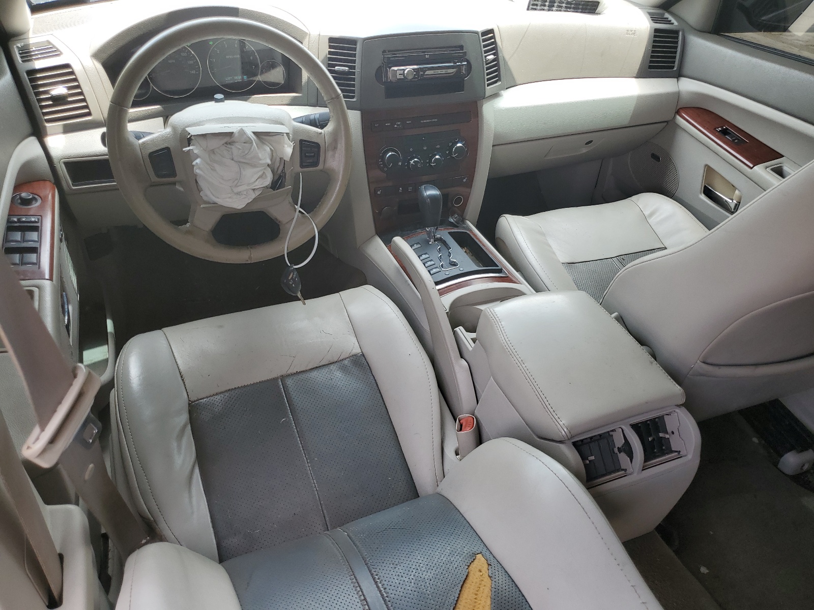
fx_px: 611
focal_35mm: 26
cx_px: 407
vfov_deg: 53.1
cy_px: 305
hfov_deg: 67.3
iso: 50
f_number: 1.5
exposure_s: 1/222
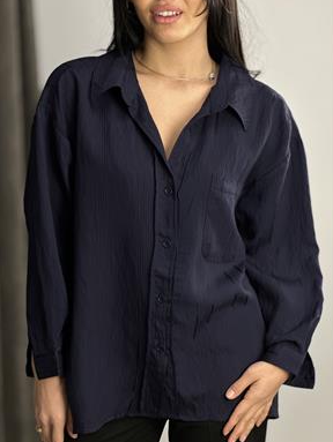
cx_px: 158
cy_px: 208
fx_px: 1063
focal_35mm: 83
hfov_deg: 17.8
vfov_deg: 23.5
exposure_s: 1/33
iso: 200
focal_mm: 9
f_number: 2.8
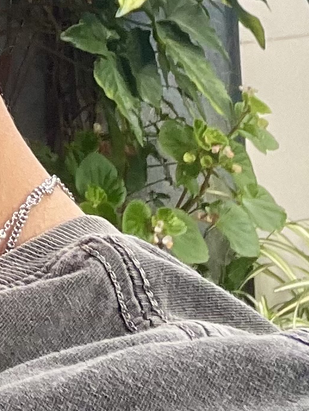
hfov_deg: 10.1
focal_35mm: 134
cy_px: -292
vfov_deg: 13.4
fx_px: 1593
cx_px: -332
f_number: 2.2
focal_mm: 2.71
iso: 80
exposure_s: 1/121
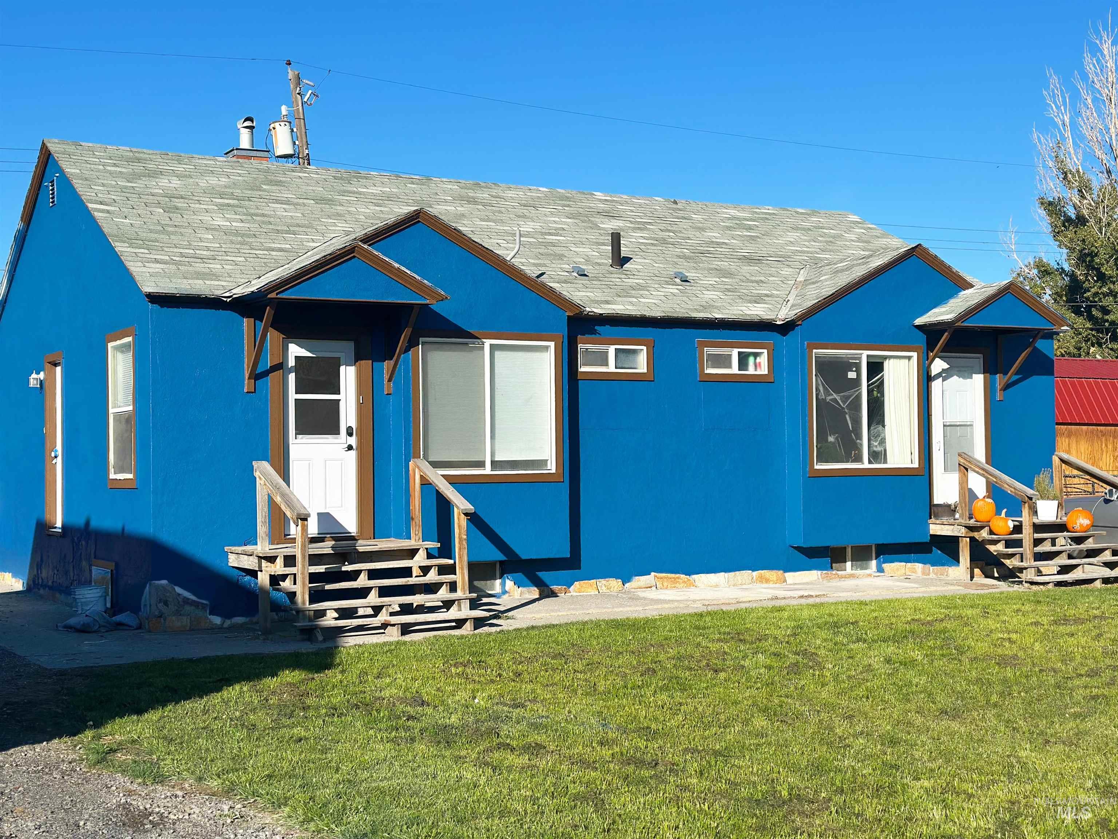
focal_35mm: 48
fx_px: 1550
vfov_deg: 30.3
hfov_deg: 39.7
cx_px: 559
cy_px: 420
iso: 100
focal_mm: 6.86
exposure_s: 1/6211
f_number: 1.78
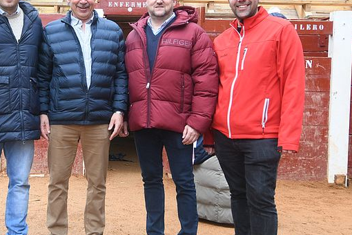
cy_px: 108
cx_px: 81
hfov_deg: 38.4
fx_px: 489
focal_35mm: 50
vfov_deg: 27.0
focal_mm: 20
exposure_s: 1/160
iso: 250
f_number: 4.5
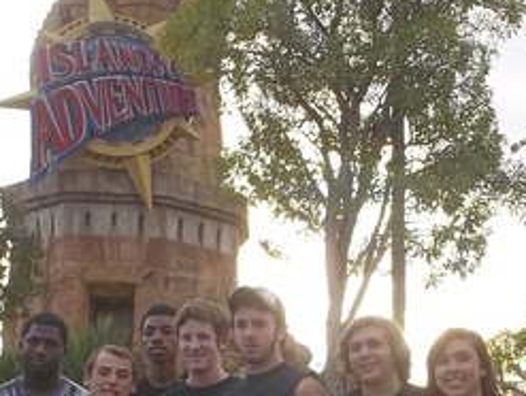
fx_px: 1141
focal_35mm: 75
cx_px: 301
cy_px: 447
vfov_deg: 18.8
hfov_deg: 25.9
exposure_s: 1/160
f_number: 3.3
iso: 160
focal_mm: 4.1
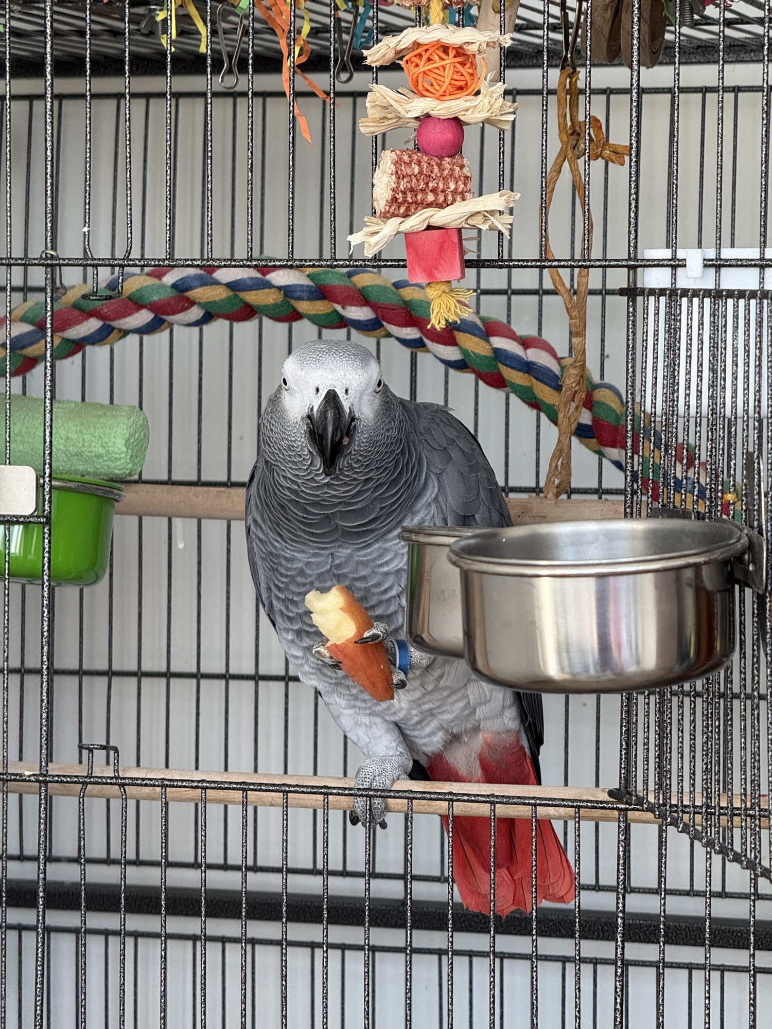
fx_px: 3568
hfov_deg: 12.3
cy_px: 514
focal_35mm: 120
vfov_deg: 16.4
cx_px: 386
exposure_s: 1/120
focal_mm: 15.66
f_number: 2.8
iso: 160
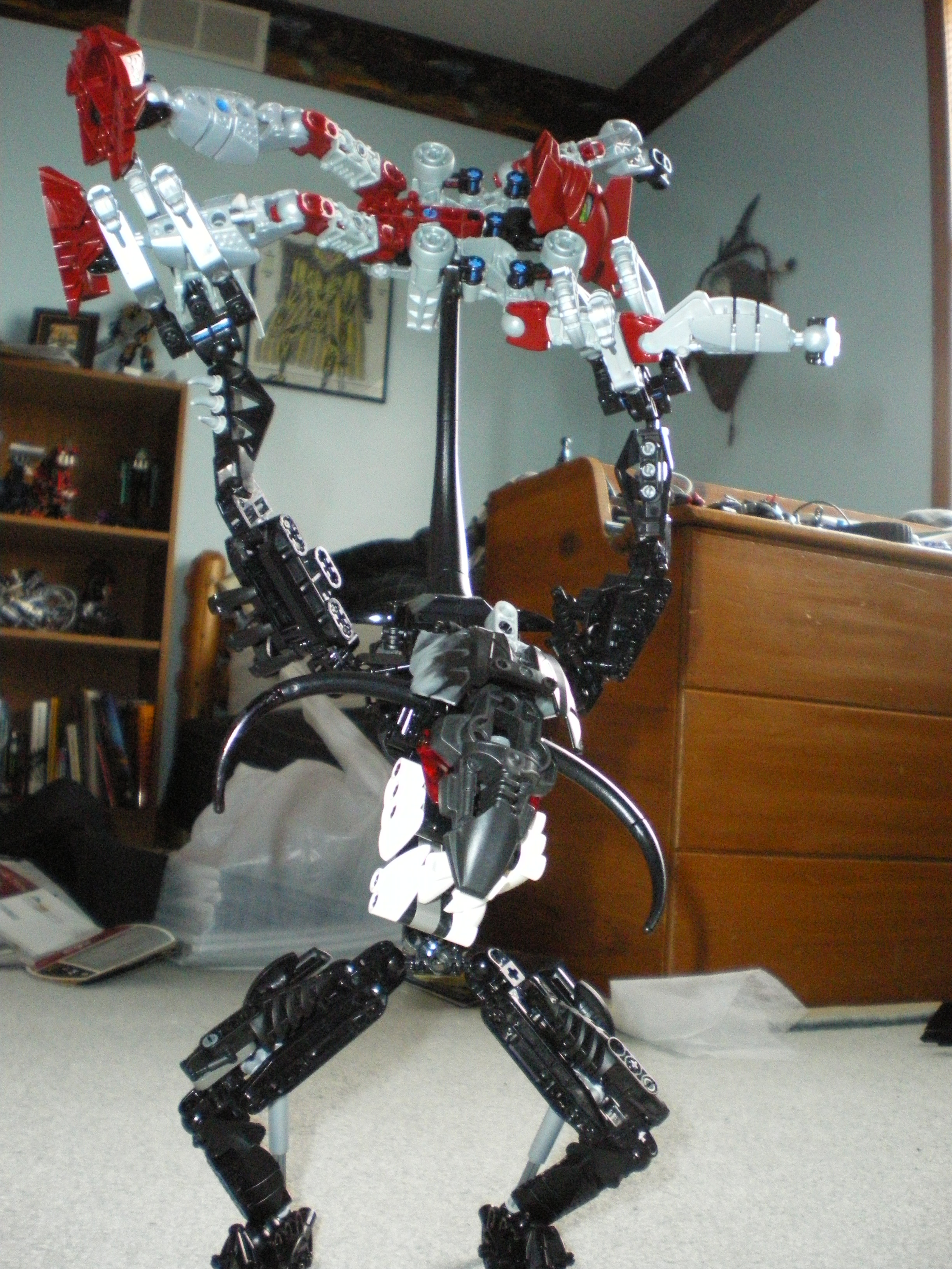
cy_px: 634
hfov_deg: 39.7
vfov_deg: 51.4
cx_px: 476
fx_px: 1320
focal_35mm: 36
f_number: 3.1
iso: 800
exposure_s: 1/50
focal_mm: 6.3
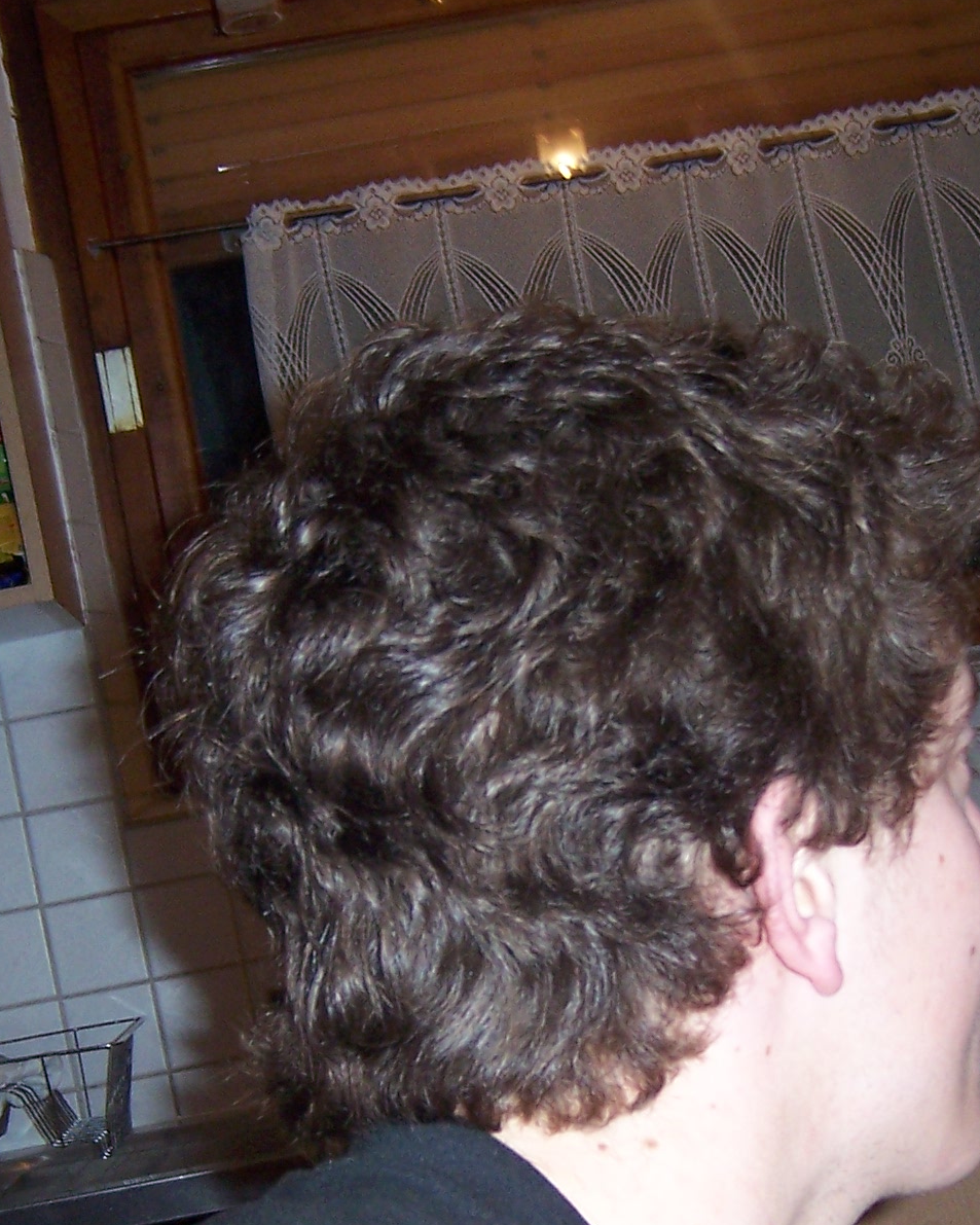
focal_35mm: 76
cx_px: 494
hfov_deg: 20.2
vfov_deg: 24.8
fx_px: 2755
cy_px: 908
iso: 125
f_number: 2.8
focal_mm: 6.2
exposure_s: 1/60
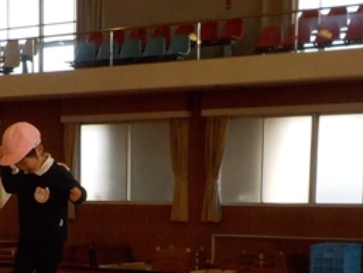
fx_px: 1018
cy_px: 372
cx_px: 59
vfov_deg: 14.5
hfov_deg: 20.0
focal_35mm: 97
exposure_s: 1/250
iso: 160
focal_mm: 4.1
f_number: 3.3
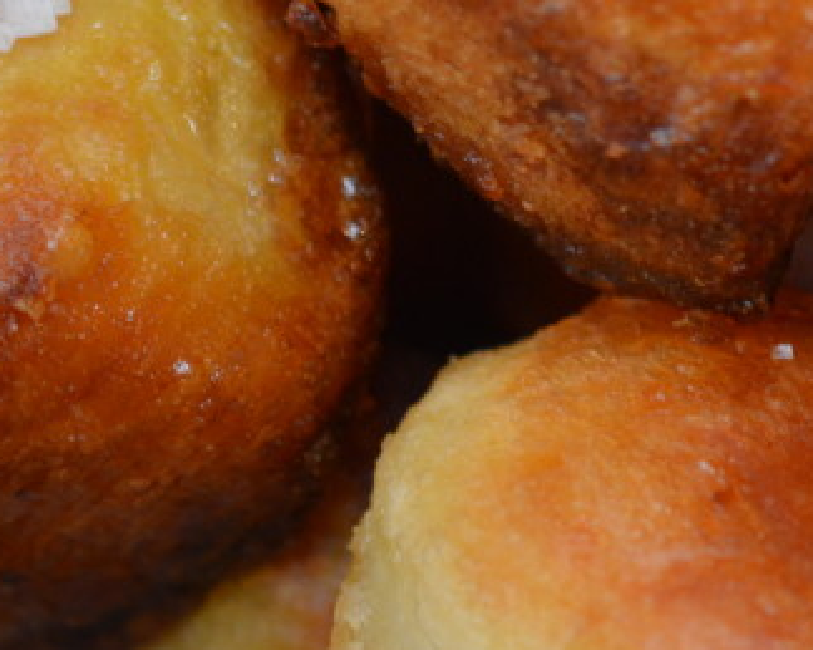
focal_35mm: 178
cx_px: 1006
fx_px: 4282
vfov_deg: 8.6
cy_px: 70
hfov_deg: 10.6
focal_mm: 40
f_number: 3
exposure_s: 1/60
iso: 800
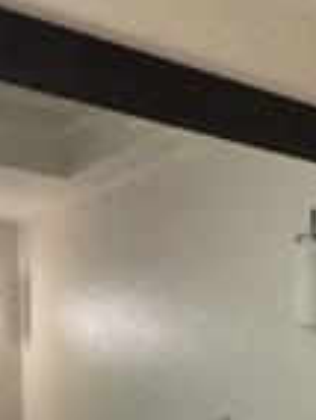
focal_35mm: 63
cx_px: 278
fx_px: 765
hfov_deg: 22.8
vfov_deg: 26.3
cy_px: 541
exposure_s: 1/60
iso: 400
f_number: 2.2
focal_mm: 2.22
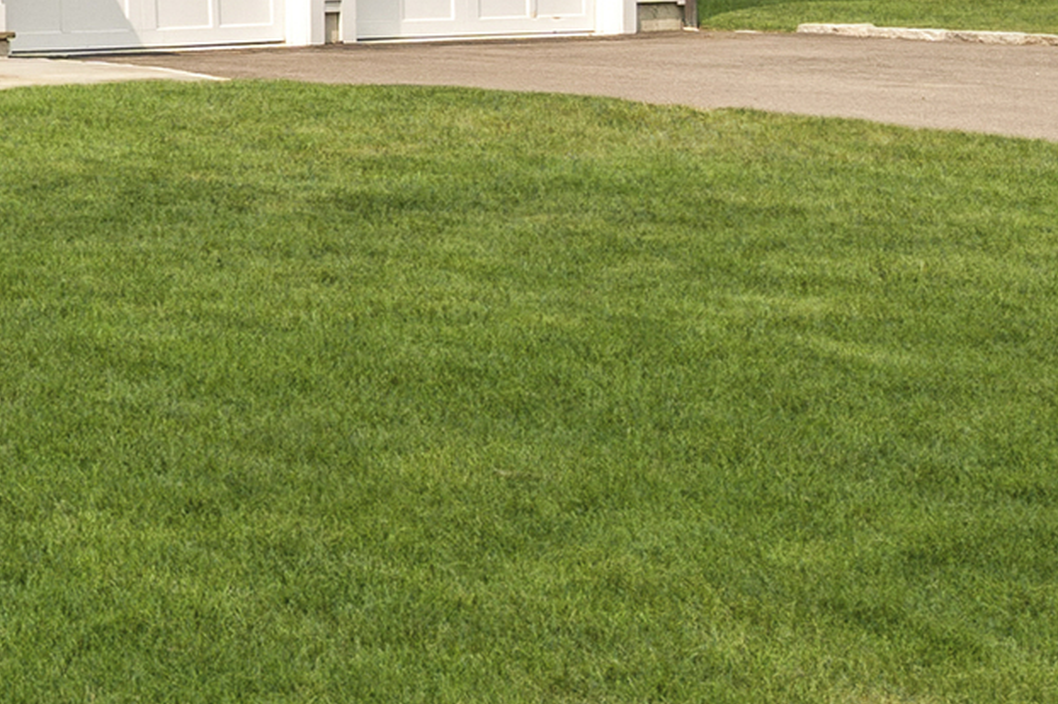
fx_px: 2467
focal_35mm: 84
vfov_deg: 15.1
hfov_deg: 18.3
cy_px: -340
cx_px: -908
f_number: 9
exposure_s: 1/200
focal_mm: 17
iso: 250
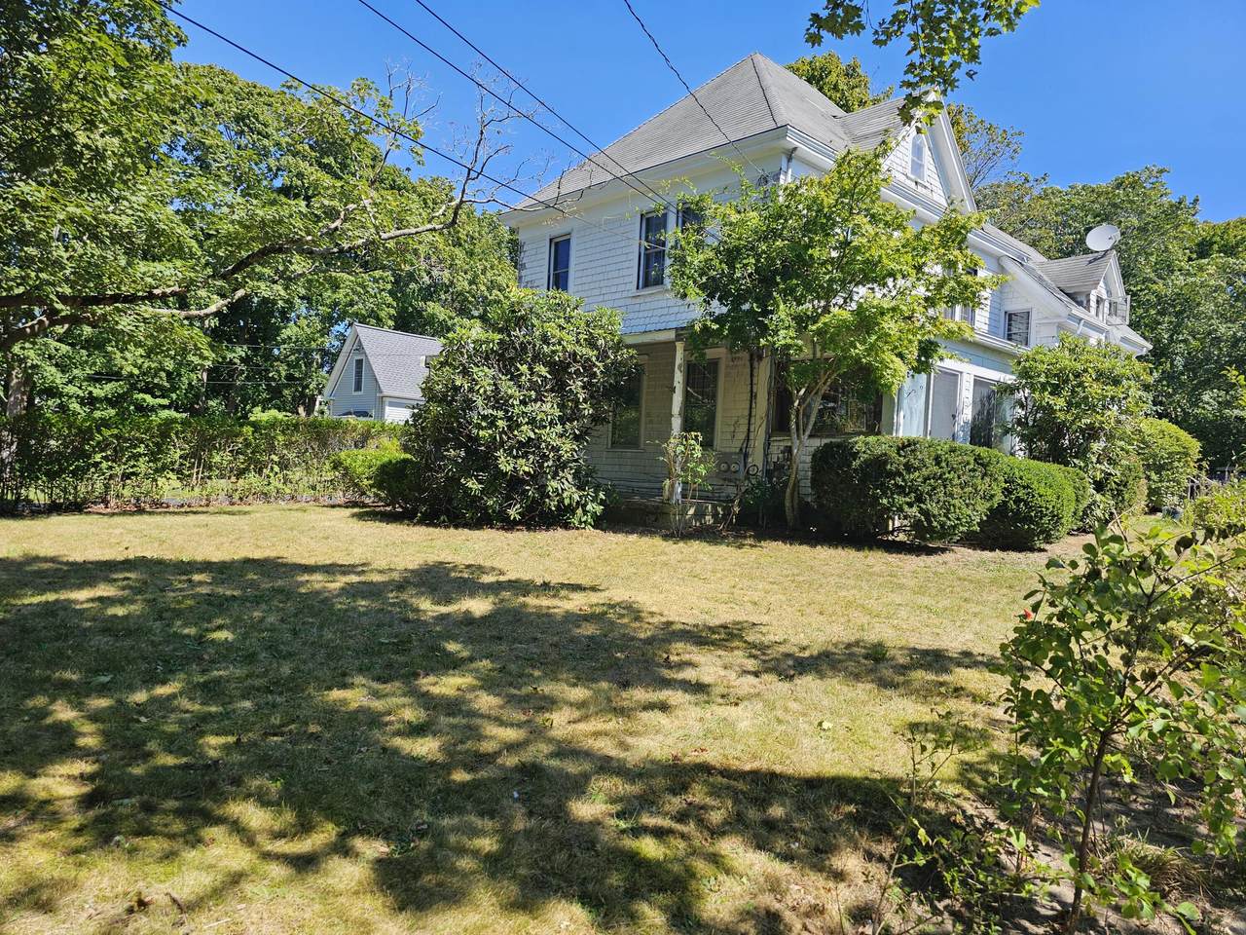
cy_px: 468
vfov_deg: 58.9
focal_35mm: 23
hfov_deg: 73.9
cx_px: 623
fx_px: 828
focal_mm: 6.3
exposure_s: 1/353
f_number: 1.7
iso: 10
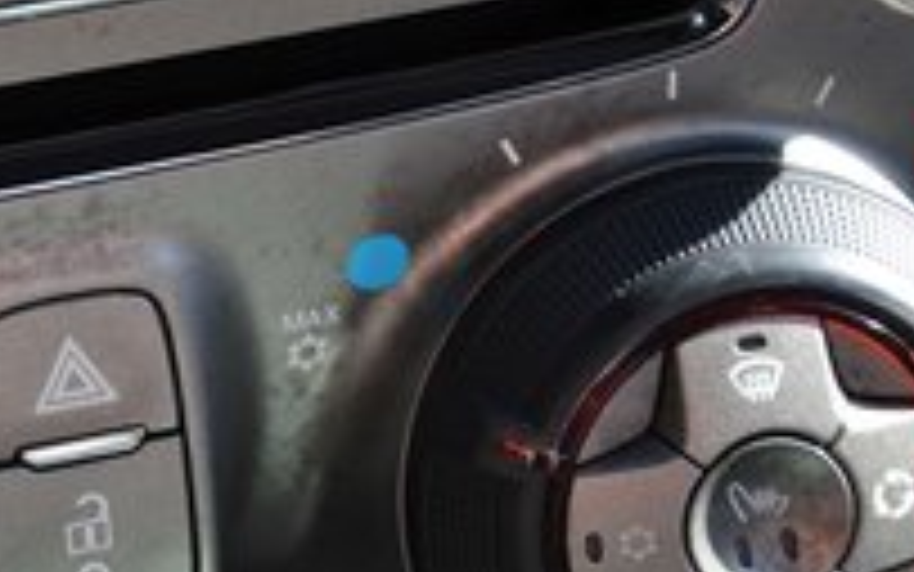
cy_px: 266
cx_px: 72
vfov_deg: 6.6
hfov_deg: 10.5
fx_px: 4958
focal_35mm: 199
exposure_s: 1/125
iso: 280
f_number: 5.3
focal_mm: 66
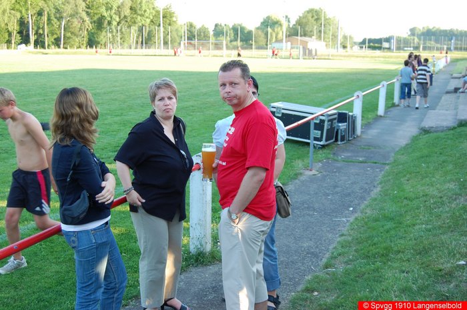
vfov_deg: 29.8
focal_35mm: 45
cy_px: 155
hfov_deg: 43.6
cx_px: 234
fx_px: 583
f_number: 5.6
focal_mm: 30
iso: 400
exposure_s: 1/125
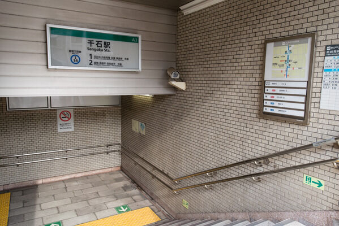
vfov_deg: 49.6
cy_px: 113
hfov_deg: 69.4
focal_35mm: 26
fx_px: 245
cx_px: 170
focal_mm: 26
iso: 200
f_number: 8
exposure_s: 1/40
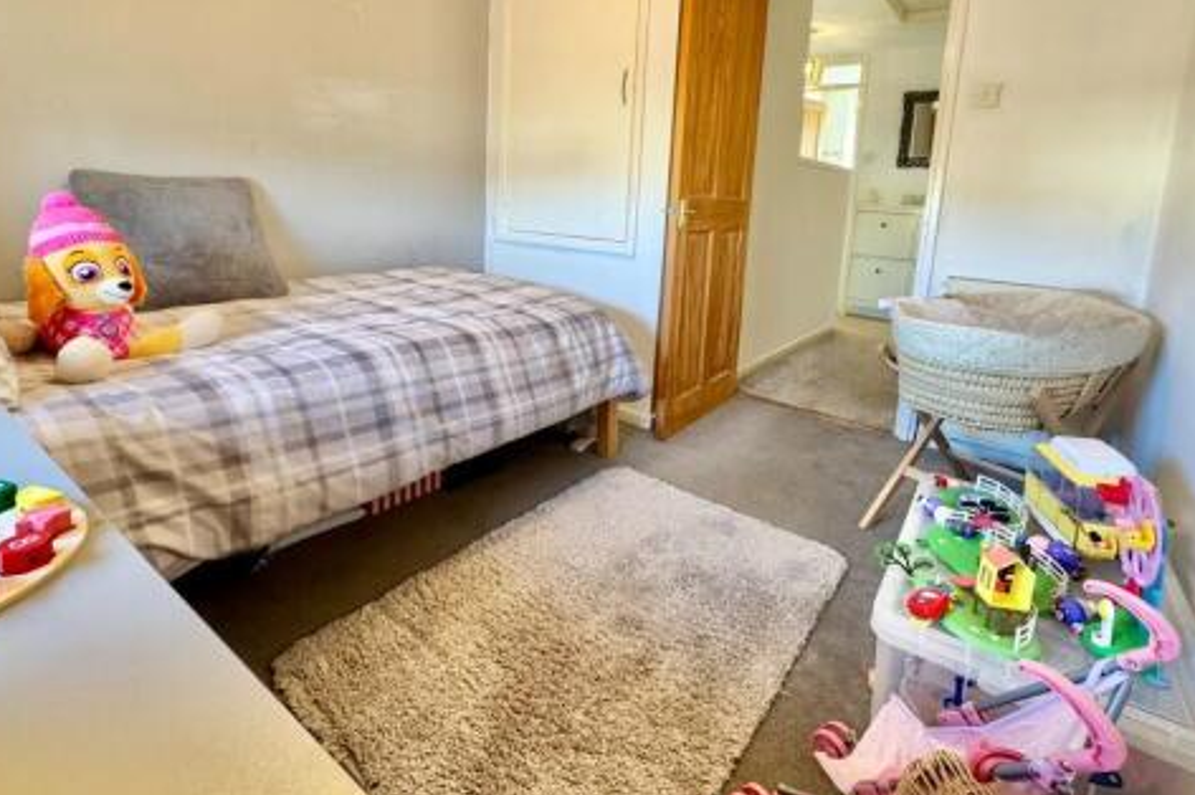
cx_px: 584
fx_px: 597
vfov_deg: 66.0
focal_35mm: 18
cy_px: 282
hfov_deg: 90.0
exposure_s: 1/100
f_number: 2.2
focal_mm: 2.22
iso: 200
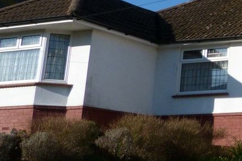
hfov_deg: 19.1
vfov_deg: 15.5
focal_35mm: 88
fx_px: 592
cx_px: 400
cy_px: 33
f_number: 2.8
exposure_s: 1/1300
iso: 80
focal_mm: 4.5
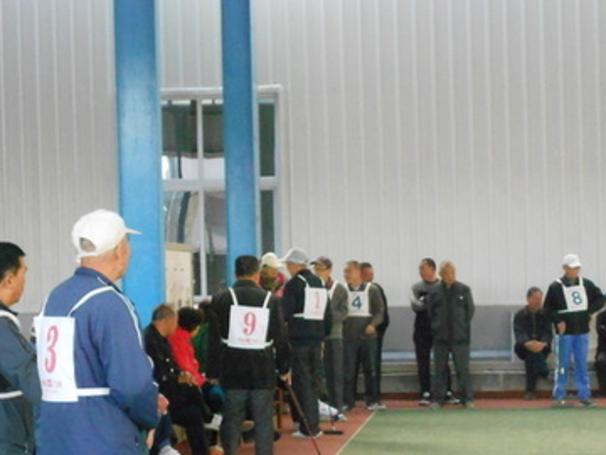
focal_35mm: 110
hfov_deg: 17.8
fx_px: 1926
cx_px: 451
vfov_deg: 13.4
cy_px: 377
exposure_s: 1/125
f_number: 5.3
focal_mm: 11.6
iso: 800
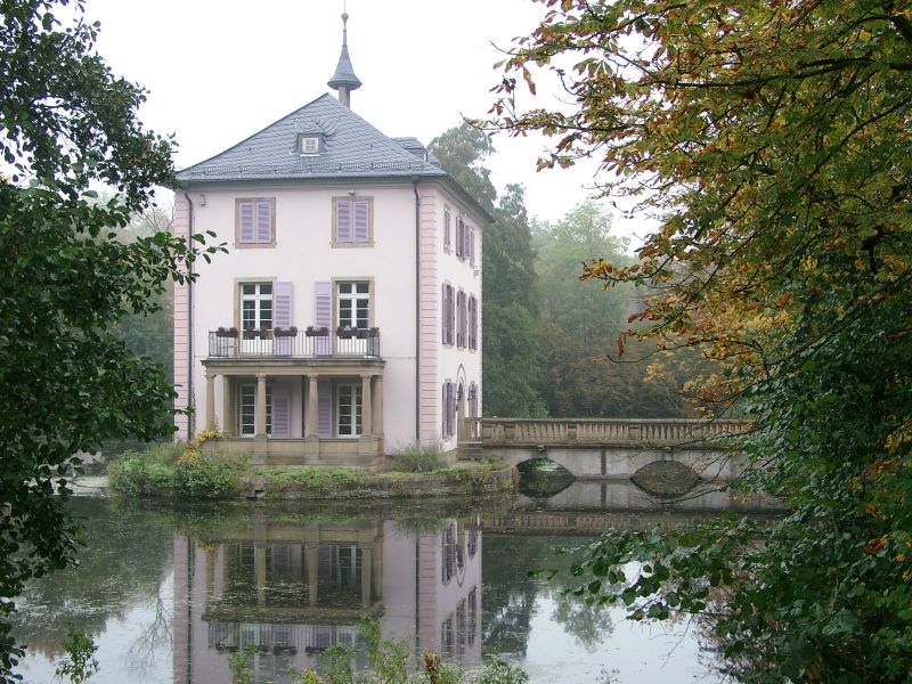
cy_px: 342
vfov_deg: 29.1
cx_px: 456
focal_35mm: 50
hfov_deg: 38.2
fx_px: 1317
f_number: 4
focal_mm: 10.4
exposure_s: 1/132
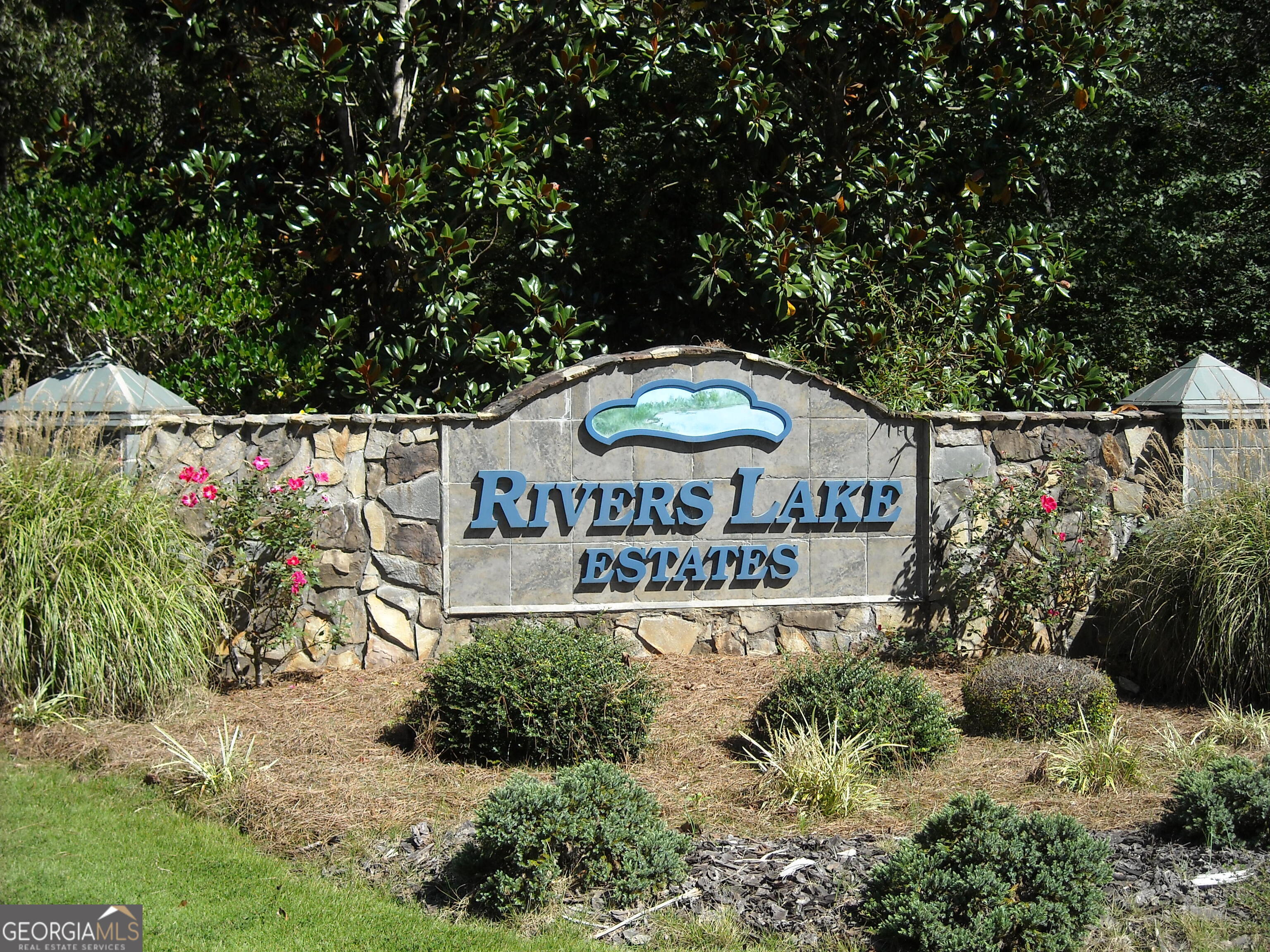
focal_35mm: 49
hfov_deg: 38.9
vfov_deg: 29.7
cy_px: 476
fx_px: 1798
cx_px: 635
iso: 64
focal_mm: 7.92
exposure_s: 1/478
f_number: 3.2
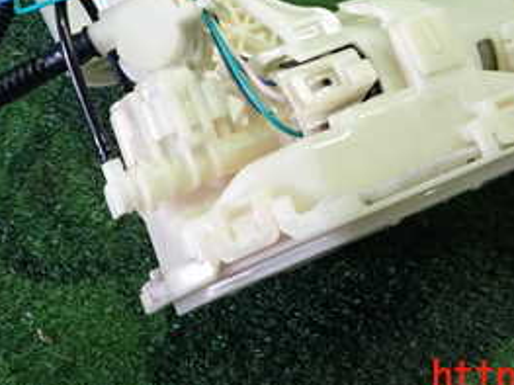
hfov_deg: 33.8
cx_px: 287
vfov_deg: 24.0
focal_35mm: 57
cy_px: -37
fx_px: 846
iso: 400
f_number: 2
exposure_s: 1/50
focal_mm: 4.5
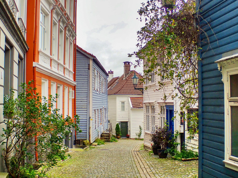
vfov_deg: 22.6
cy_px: 89
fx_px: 447
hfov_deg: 29.8
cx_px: 119
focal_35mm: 65
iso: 100
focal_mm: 11.78
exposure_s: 1/160
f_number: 3.8
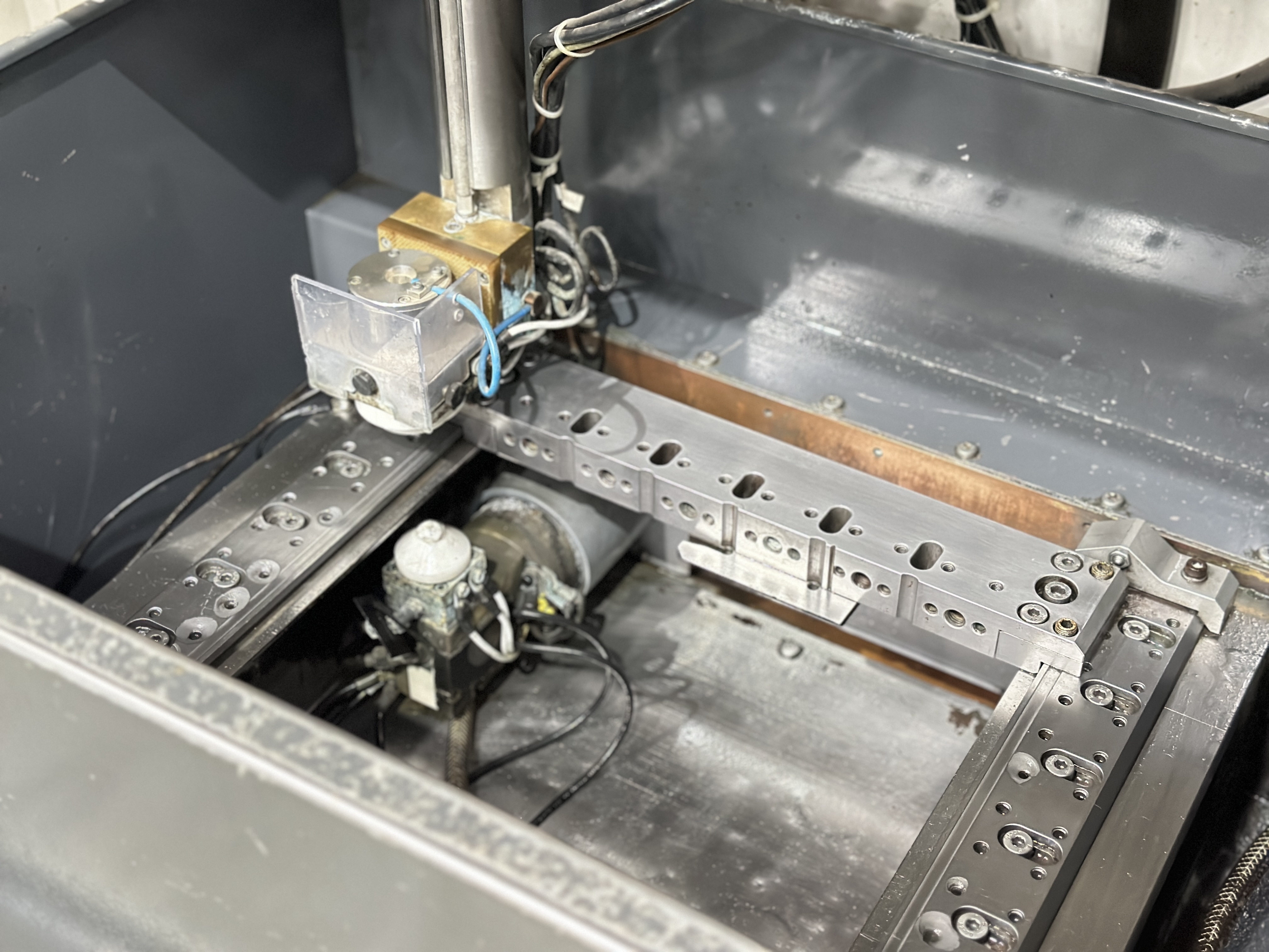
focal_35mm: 48
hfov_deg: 39.7
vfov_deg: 30.3
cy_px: 476
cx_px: 634
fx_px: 1760
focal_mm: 6.86
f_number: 1.78
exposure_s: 1/25
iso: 800
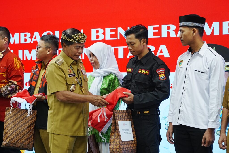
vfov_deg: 12.5
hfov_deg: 18.6
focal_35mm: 110
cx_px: 114
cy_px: 76
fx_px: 700
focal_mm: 110
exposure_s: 1/125
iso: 2500
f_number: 6.3
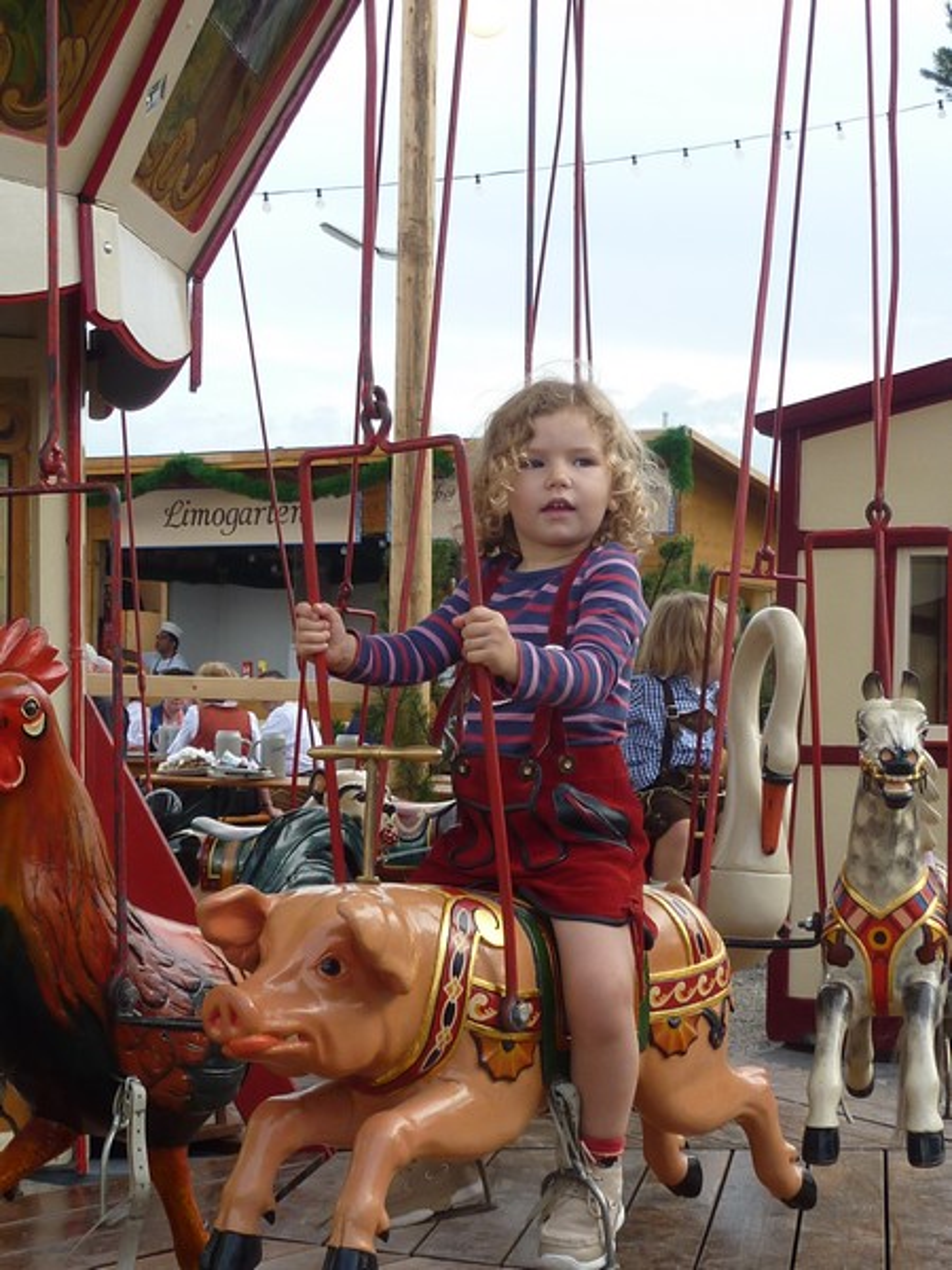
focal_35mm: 67
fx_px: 2457
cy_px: 635
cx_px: 476
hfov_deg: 21.9
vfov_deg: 29.0
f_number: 3.6
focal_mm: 6.1
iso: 80
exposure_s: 1/100
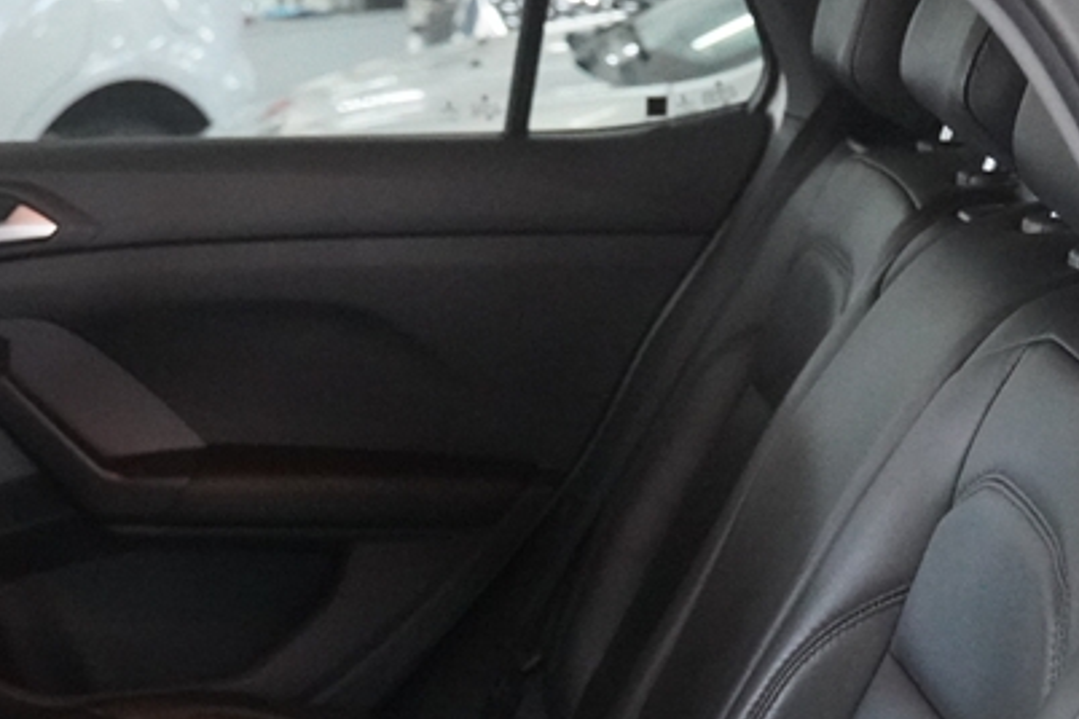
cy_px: 750
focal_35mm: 80
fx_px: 2406
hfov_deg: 24.7
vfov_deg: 16.6
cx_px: 156
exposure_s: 1/100
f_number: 2.8
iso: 6400
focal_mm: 21
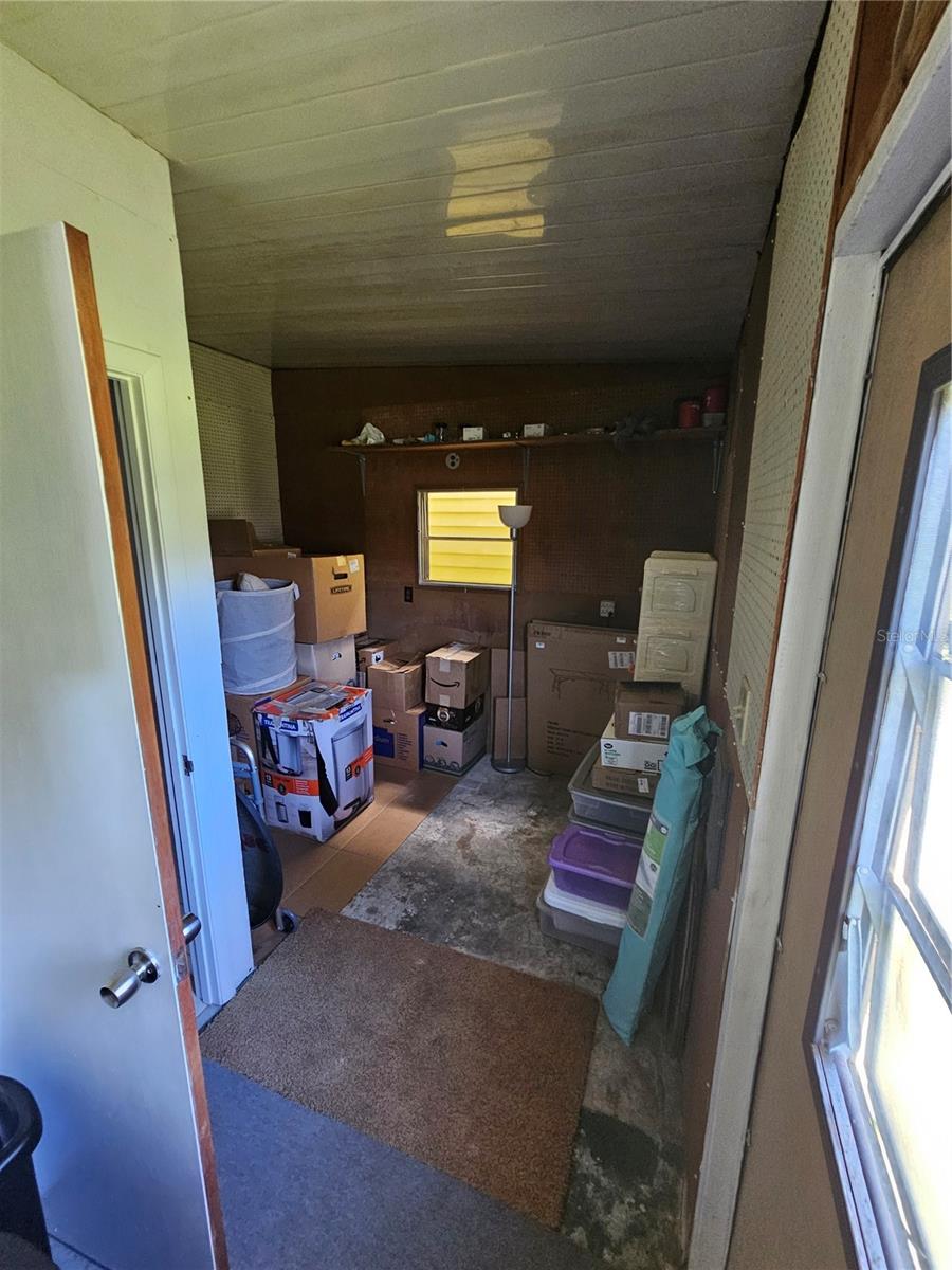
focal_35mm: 13
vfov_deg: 106.2
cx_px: 476
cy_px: 635
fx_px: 477
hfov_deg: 89.9
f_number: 2.2
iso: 500
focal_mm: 2.2
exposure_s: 1/30
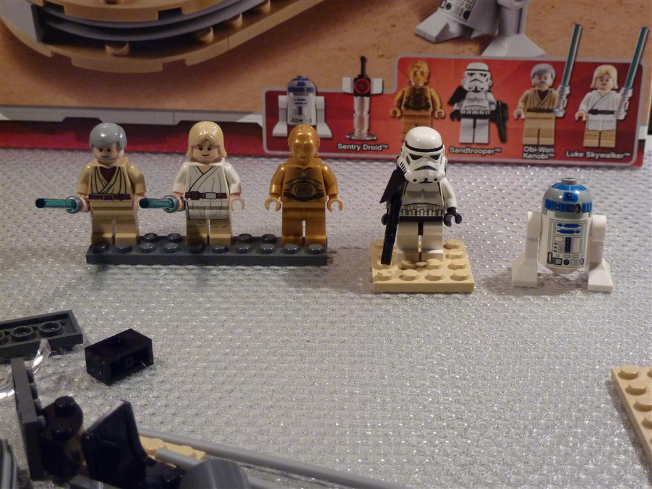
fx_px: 1111
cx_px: 326
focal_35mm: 59
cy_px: 244
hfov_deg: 32.7
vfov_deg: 24.8
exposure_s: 1/40
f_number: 3.9
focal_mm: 9.7
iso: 400
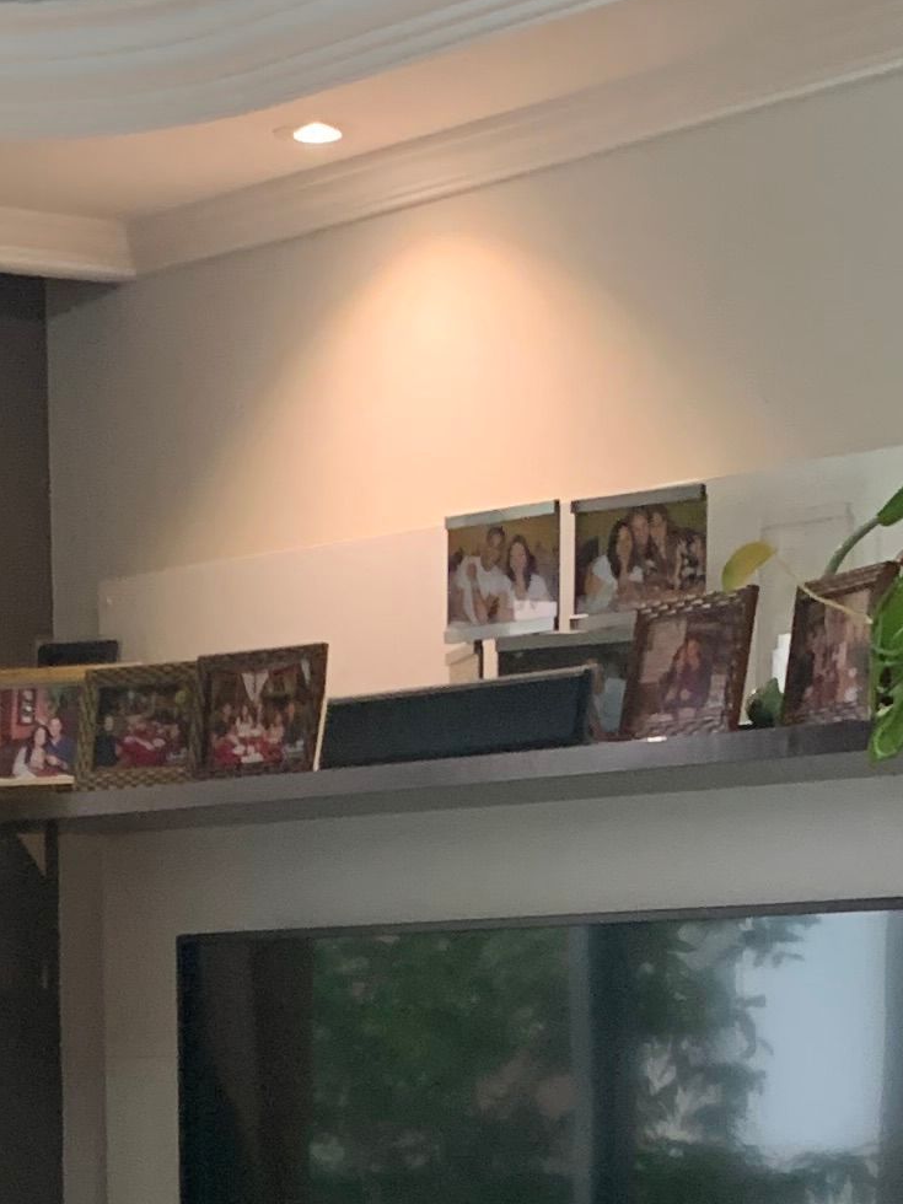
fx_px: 3722
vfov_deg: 16.8
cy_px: 1754
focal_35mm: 107
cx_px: 107
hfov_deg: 13.7
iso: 320
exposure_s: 1/60
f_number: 1.8
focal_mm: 4.25
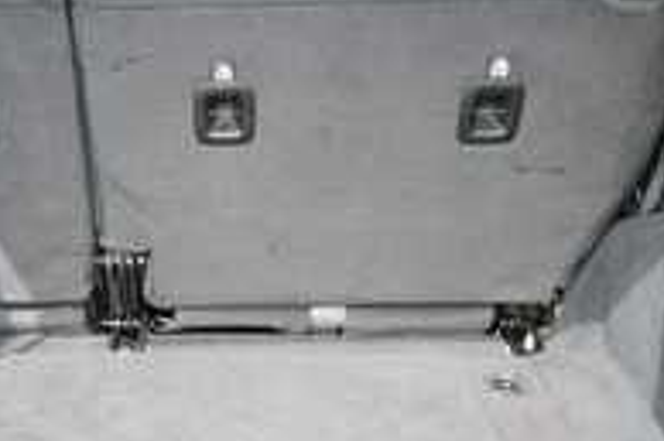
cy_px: 309
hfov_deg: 32.1
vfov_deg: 21.7
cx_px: 209
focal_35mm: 62
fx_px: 1143
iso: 800
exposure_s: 1/250
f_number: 5.6
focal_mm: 20
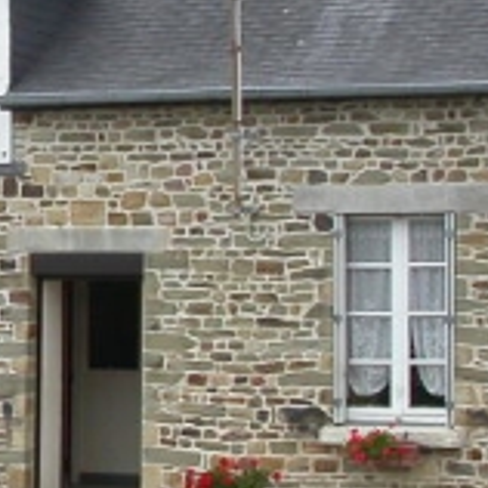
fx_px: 2313
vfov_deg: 12.0
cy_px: 164
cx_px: -259
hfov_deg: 11.5
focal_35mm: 145
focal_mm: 7.85
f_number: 5.3
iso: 100
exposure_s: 1/161
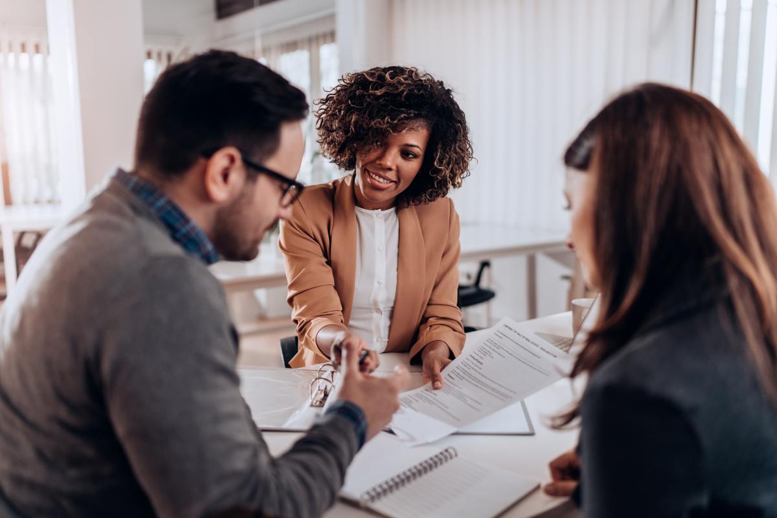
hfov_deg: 54.4
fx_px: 755
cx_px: 388
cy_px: 259
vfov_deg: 37.9
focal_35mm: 35
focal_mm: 35
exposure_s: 1/640
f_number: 1.4
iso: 100
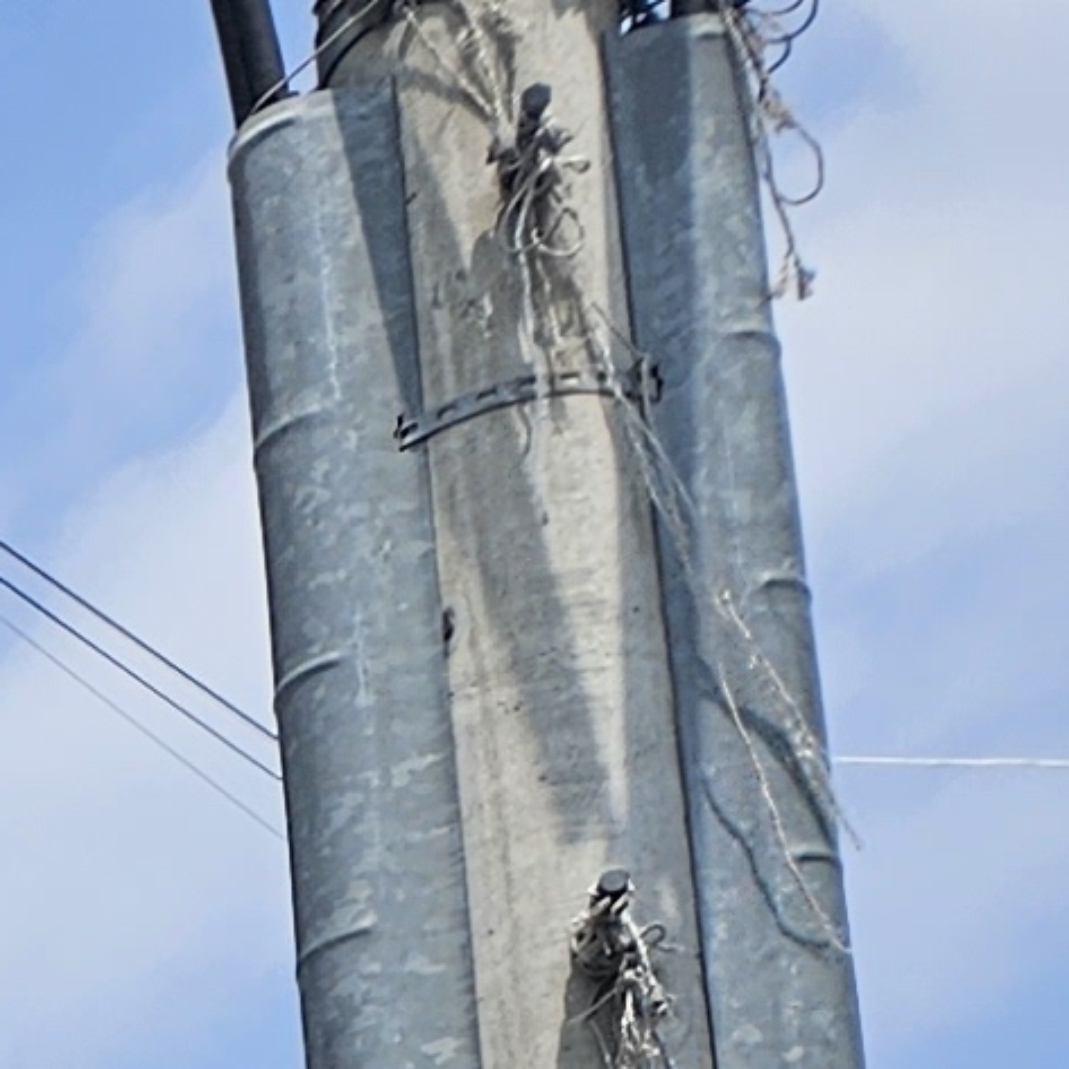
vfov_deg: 8.4
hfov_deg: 7.7
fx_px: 6009
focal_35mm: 172
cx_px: -2884
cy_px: 3266
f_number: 1.8
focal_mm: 5.4
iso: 25
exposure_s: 1/2503
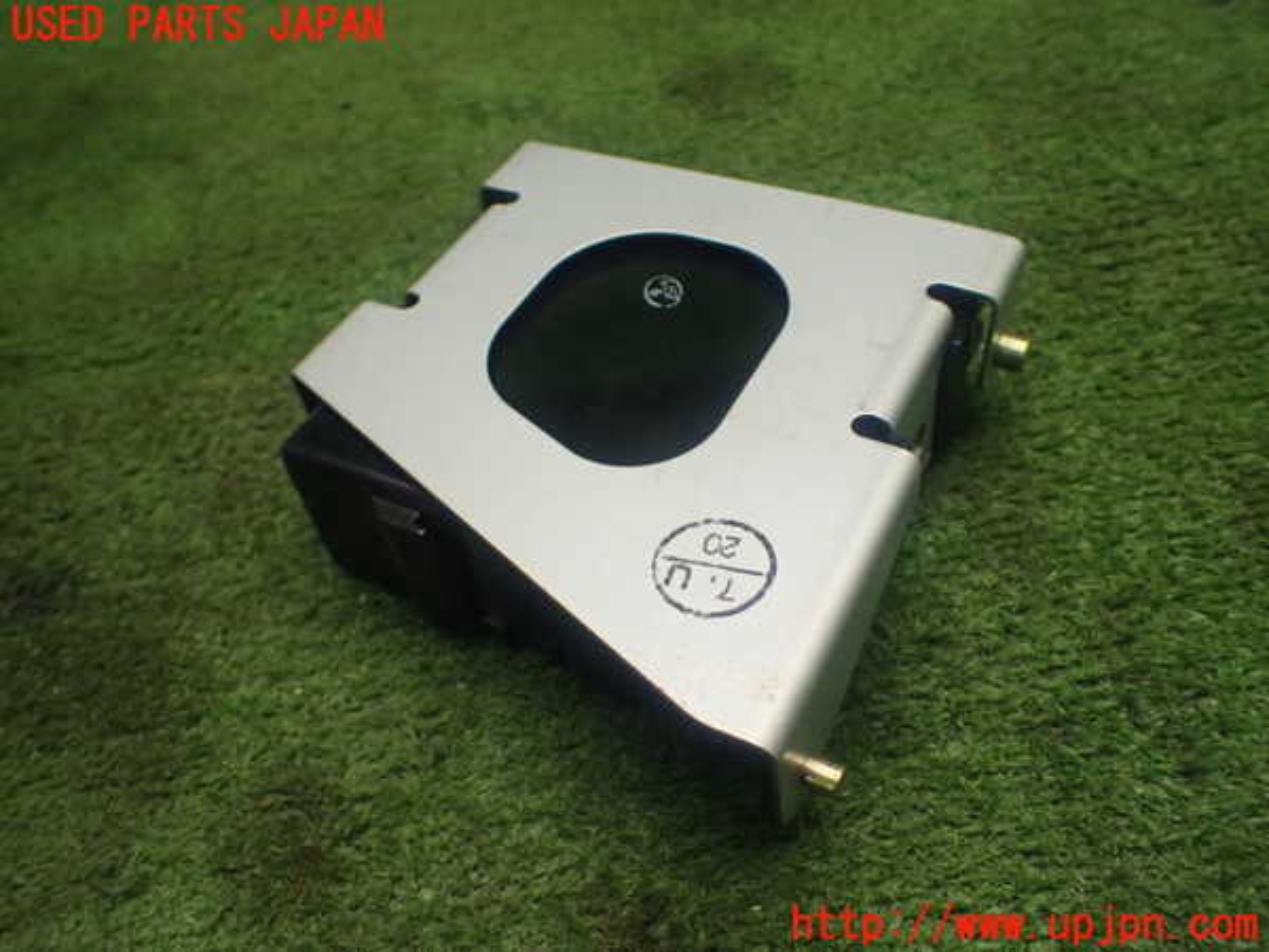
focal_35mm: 30
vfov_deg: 46.8
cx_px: 634
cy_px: 476
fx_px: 1100
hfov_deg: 60.0
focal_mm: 5.4
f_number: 2.3
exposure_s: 1/125
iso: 320
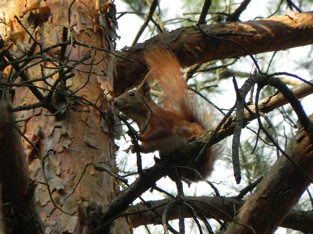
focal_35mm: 678
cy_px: 117
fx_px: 6131
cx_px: 156
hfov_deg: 2.9
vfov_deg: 2.2
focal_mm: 120
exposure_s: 1/81.6
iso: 160
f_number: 8
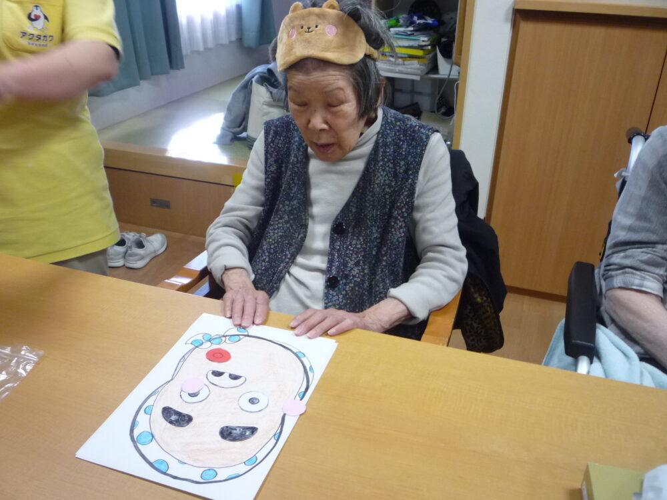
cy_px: 250
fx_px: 578
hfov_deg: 60.0
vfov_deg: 46.8
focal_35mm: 30
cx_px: 334
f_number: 3.3
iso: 250
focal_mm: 5.2
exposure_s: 1/30
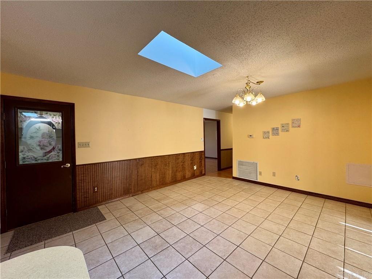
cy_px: 140
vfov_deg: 85.7
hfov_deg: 102.1
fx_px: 150
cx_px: 186
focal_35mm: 14
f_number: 2.2
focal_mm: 2.22
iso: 160
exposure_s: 1/120
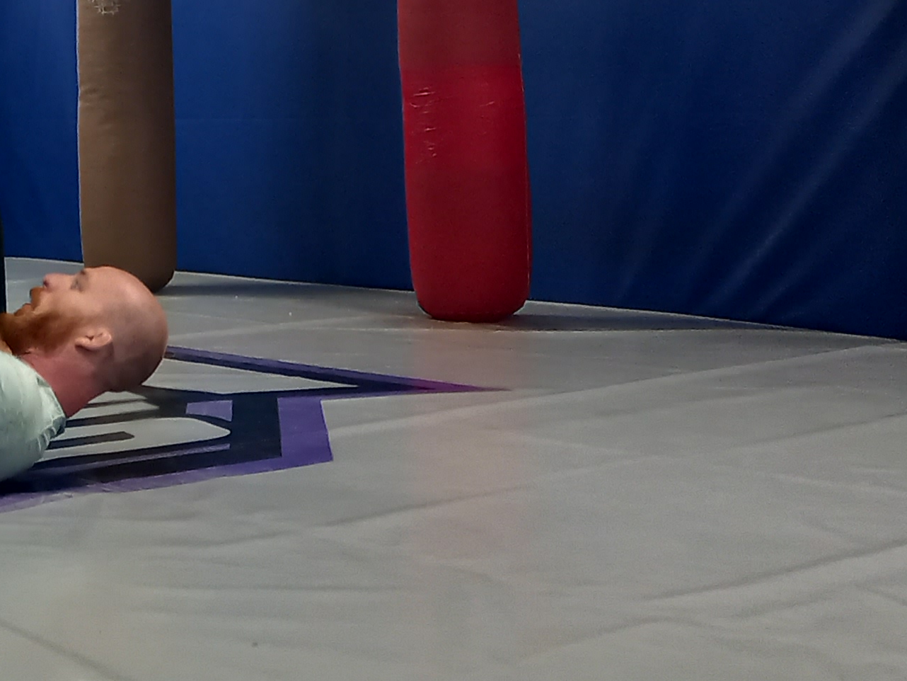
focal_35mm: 78
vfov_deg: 18.7
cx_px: -175
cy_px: 105
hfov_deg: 23.0
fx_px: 2044
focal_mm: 4.6
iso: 200
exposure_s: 1/25
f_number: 2
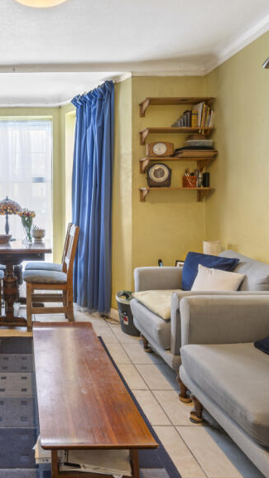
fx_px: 329
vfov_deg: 71.4
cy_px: 200
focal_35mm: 26
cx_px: 19
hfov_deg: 40.5
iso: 200
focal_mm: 14
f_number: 16
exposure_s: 8
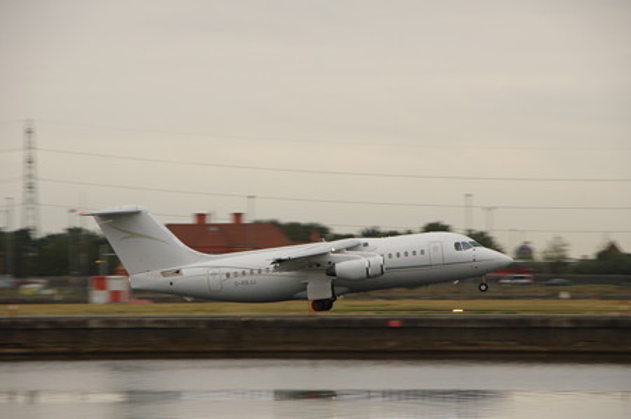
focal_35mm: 202
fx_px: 3537
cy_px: 210
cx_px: 316
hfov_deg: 10.2
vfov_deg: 6.8
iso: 1000
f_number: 9
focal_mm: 135
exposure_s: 1/125
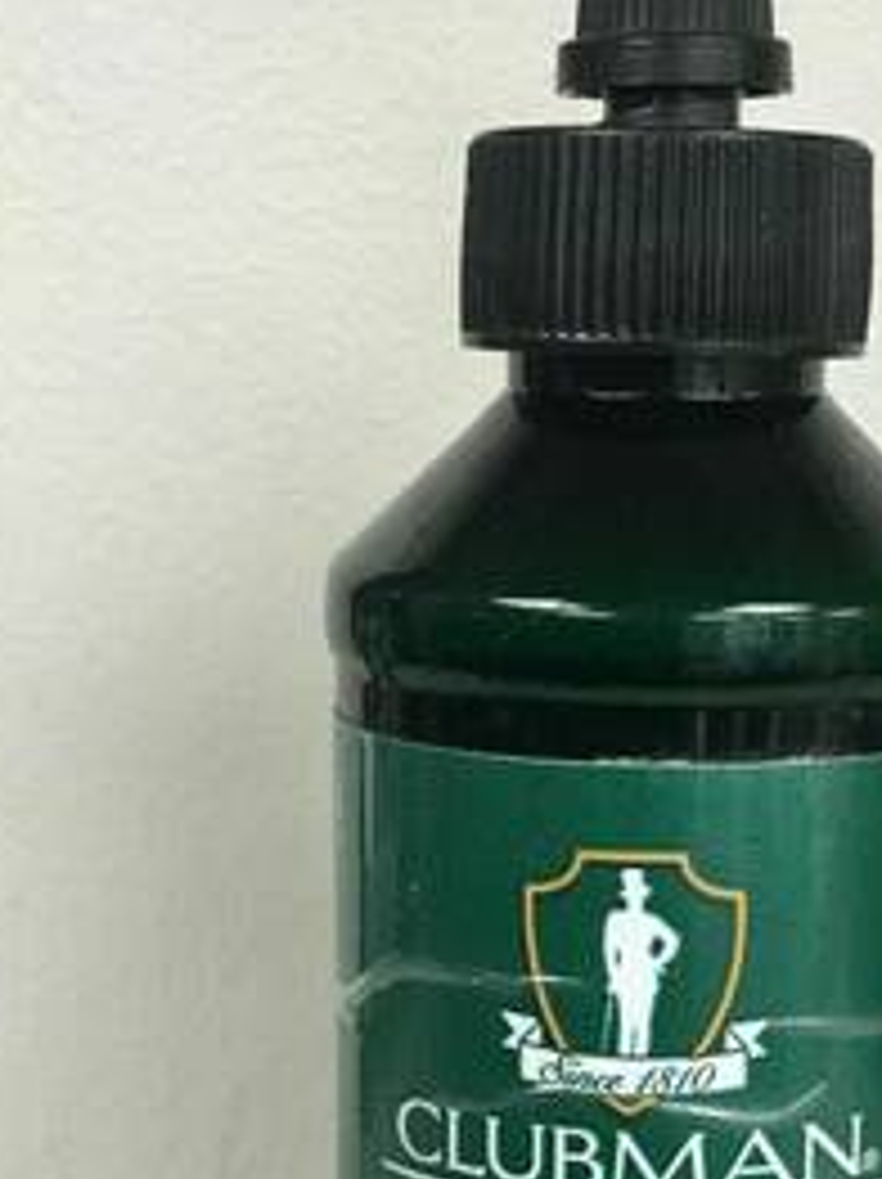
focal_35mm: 71
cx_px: 657
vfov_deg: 27.2
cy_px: 801
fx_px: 2416
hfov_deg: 20.5
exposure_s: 1/33
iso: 50
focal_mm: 3.3
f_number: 2.4
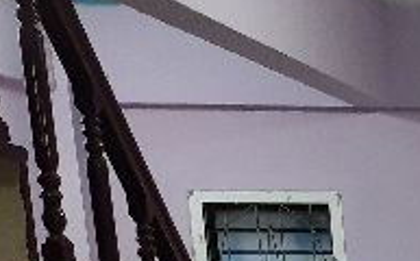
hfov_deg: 15.7
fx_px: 1257
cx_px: 796
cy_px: 561
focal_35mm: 110
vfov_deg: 10.6
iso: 160
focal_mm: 4.6
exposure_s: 1/50
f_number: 2
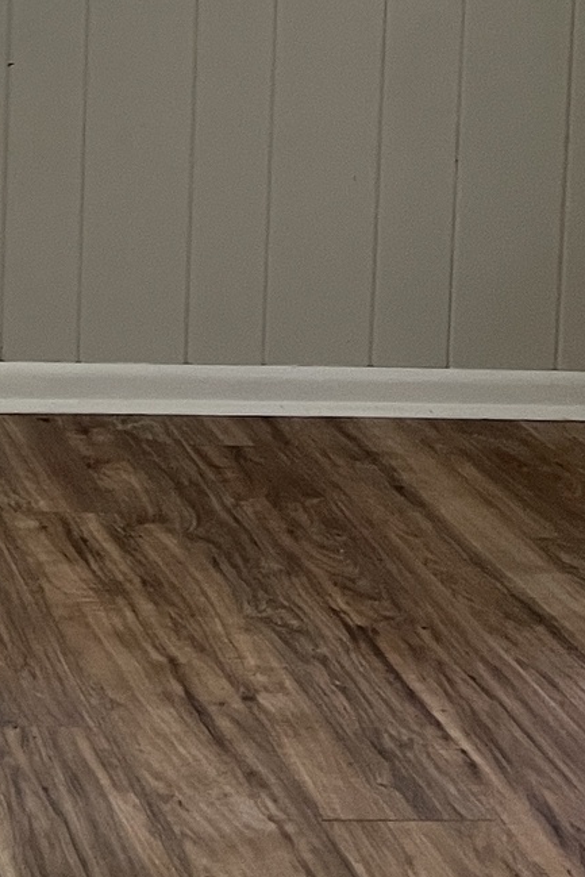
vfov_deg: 19.9
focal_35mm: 96
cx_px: -516
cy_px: -196
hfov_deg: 12.8
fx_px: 2339
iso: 160
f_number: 1.6
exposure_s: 1/60
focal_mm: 5.1
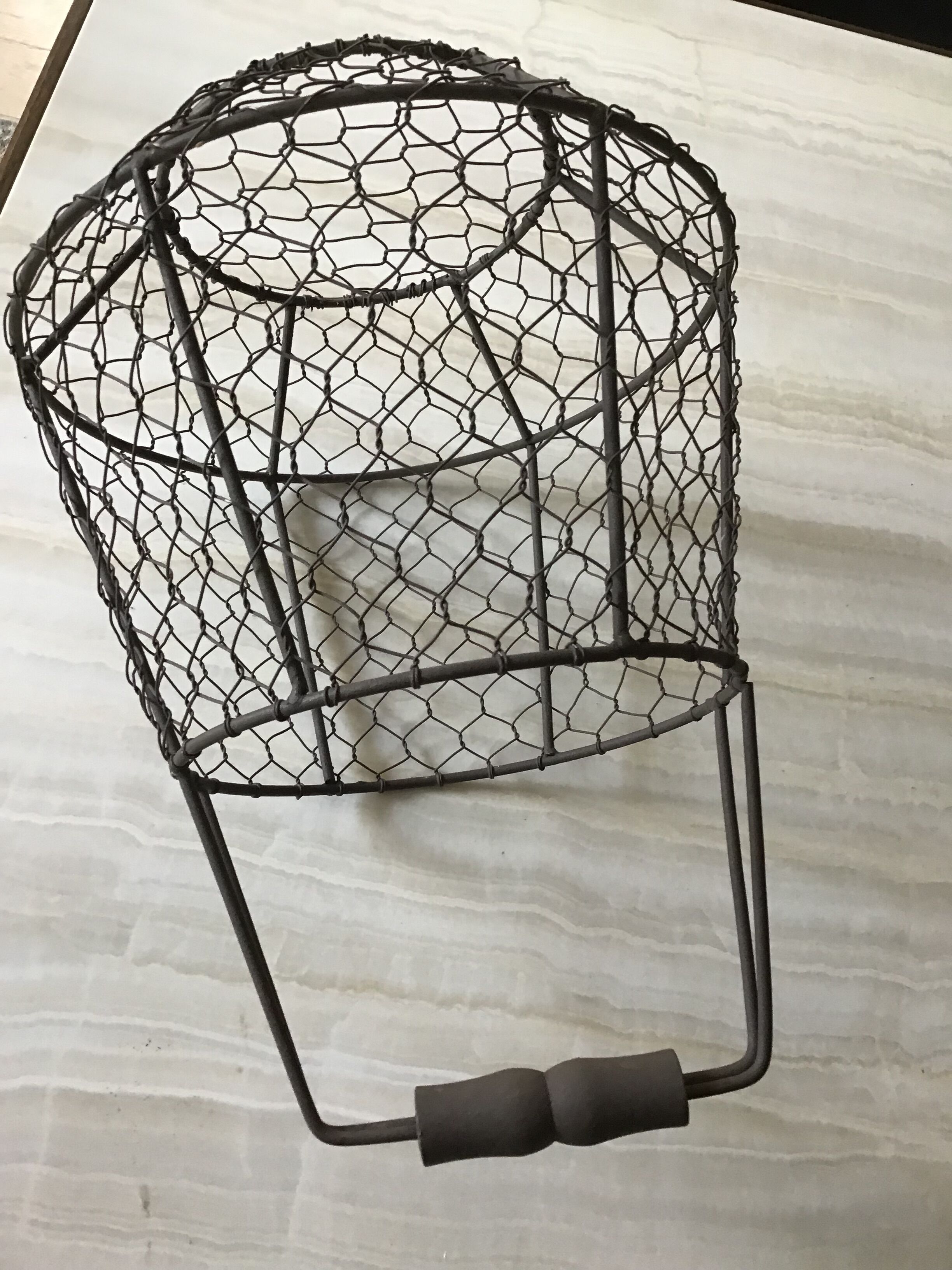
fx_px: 1137
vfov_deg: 58.4
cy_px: 635
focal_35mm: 31
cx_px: 476
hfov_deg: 45.4
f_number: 2.4
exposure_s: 1/33
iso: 125
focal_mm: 3.3
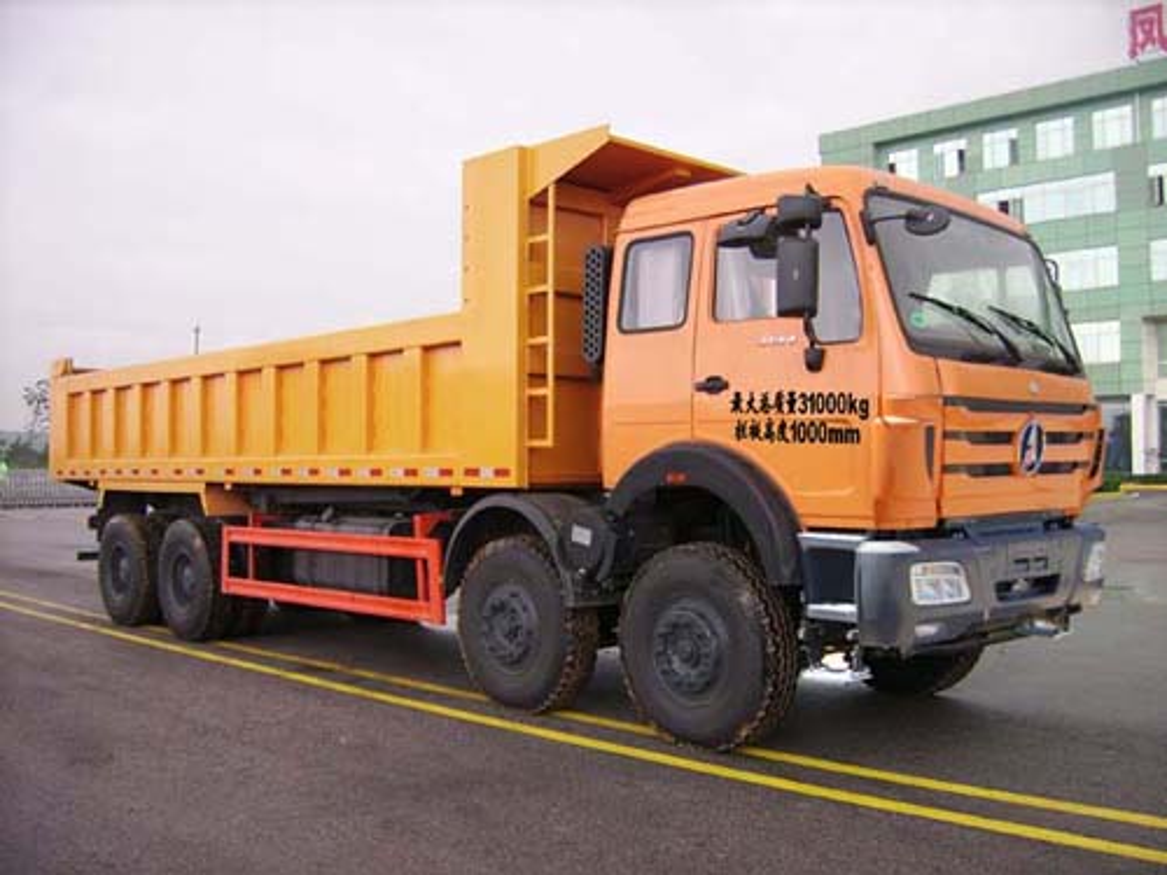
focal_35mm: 35
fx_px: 1180
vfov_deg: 40.7
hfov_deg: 52.6
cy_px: 438
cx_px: 584
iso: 100
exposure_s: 1/162
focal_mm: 5.95
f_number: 2.8
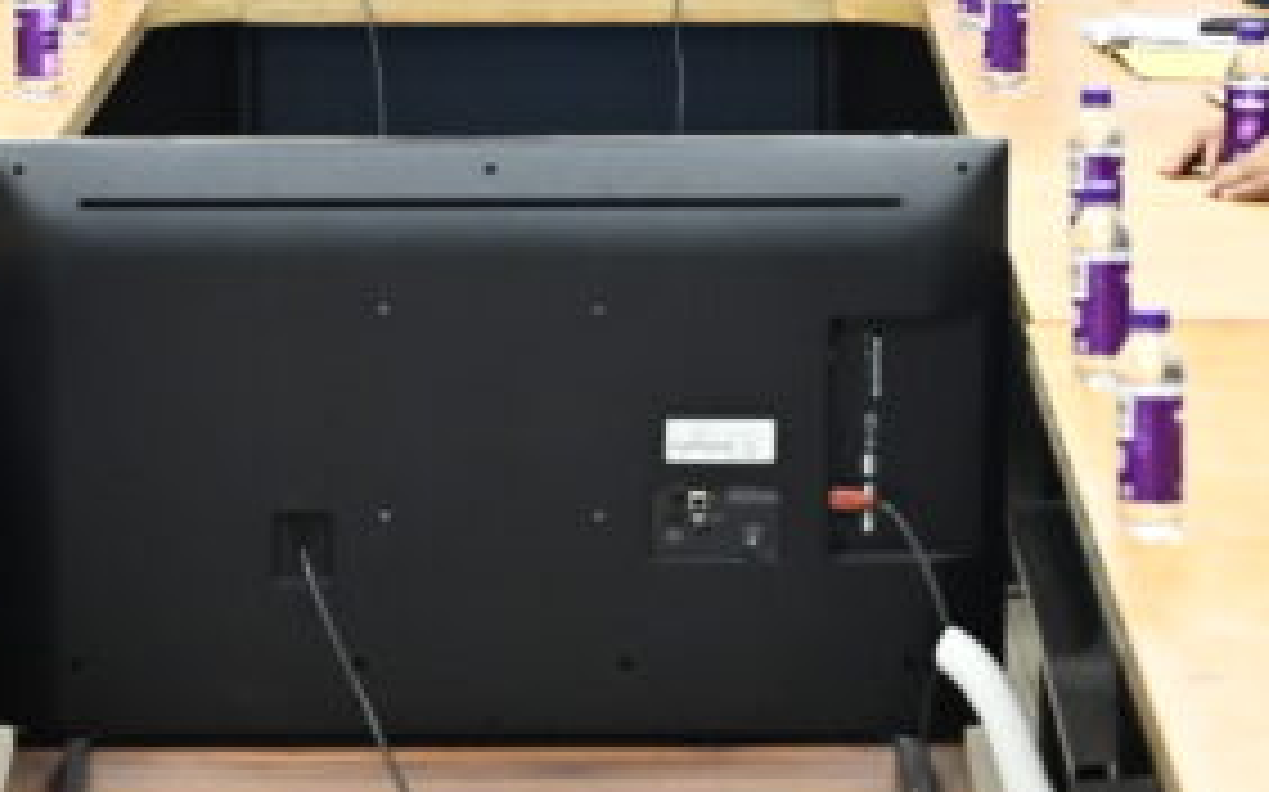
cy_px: -542
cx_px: 432
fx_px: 6361
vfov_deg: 7.0
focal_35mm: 184
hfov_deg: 11.4
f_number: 4
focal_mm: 53
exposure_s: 1/160
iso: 2500
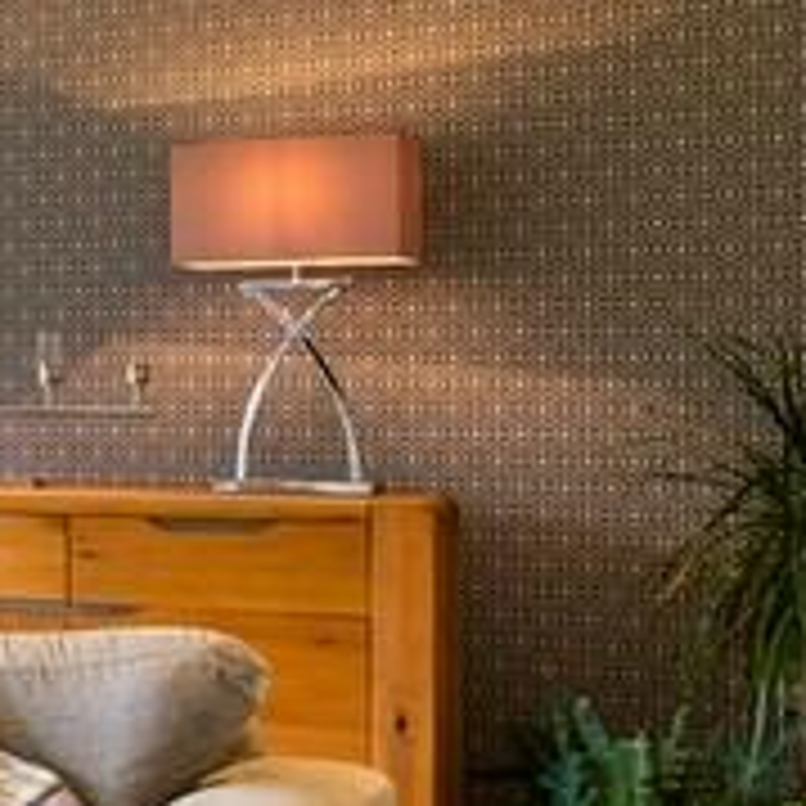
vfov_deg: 23.5
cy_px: 597
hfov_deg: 17.5
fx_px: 1923
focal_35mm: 73
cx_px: -765
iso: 160
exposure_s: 1/15
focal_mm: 10
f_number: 9
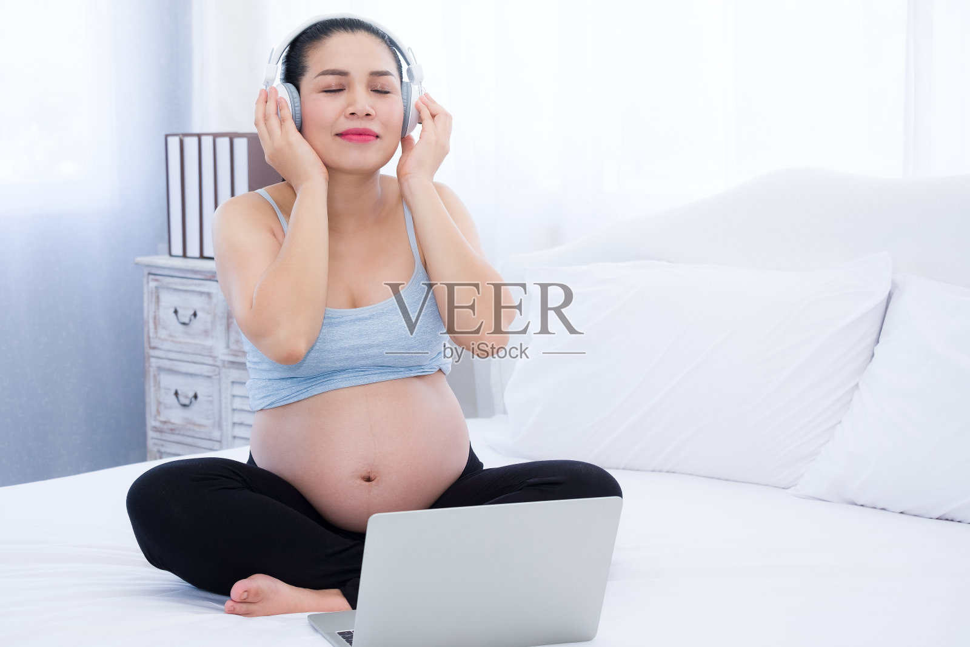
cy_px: 324
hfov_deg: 27.0
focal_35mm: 75
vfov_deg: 18.2
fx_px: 2021
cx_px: 485
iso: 500
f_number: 4.5
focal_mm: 50
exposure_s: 1/125
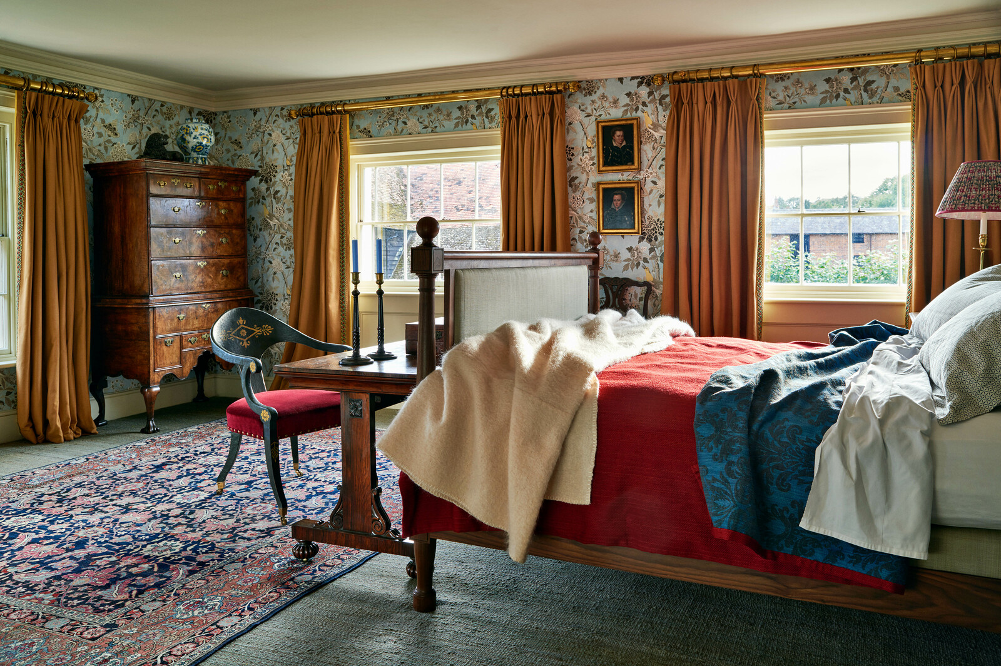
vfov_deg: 46.4
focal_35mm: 28
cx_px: 500
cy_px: 333
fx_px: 778
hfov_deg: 65.5
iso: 100
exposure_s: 1/2
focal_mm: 28
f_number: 11
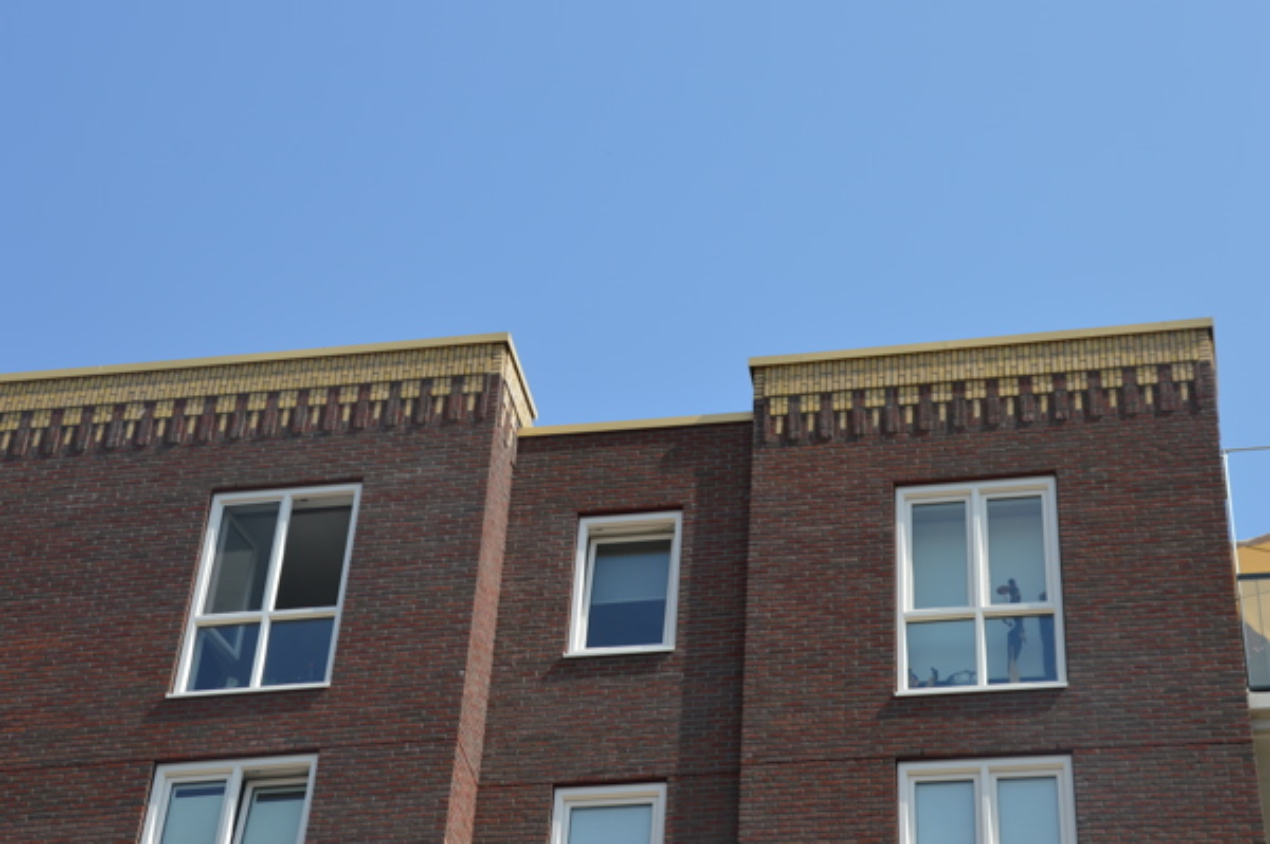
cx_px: 635
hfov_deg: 27.0
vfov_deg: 18.2
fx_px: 2644
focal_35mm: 75
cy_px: 422
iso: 100
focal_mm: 50
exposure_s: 1/250
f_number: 8
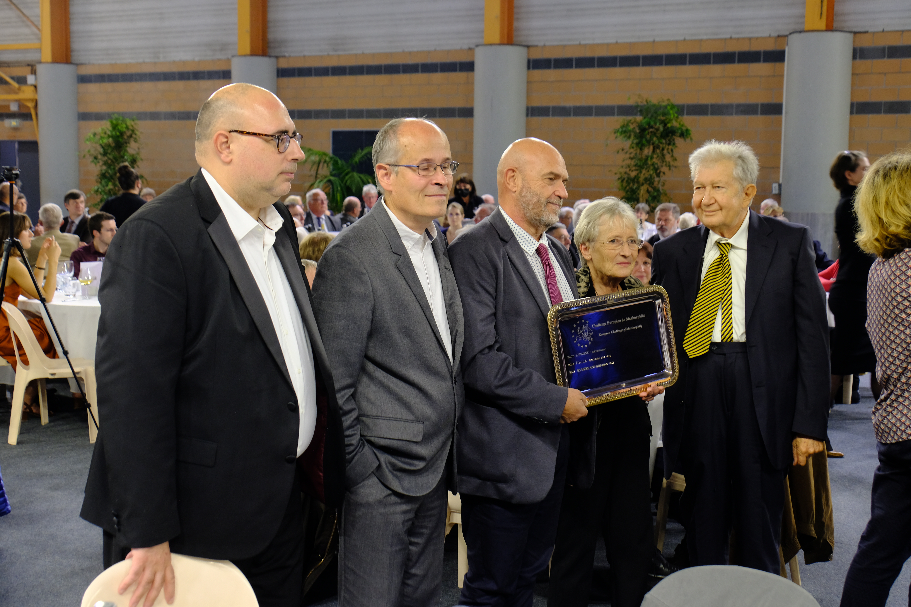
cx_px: 456
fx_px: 1113
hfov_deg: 44.5
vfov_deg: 30.5
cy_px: 304
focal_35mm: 44
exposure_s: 1/42
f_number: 4.3
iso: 800
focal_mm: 29.3
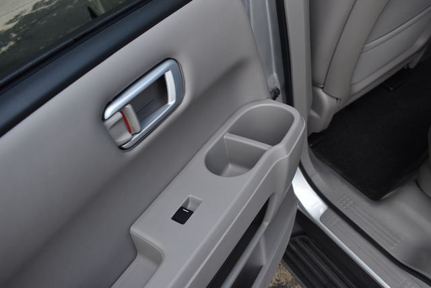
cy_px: 144
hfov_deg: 67.4
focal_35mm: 27
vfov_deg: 48.0
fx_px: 323
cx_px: 216
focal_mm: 18
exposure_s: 1/250
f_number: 5.6
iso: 320
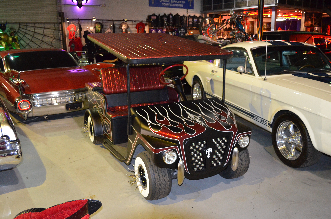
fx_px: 284
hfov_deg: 60.4
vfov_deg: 42.2
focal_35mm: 31
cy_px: 110
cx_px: 166
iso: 3200
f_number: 3.8
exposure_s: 1/60
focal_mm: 20
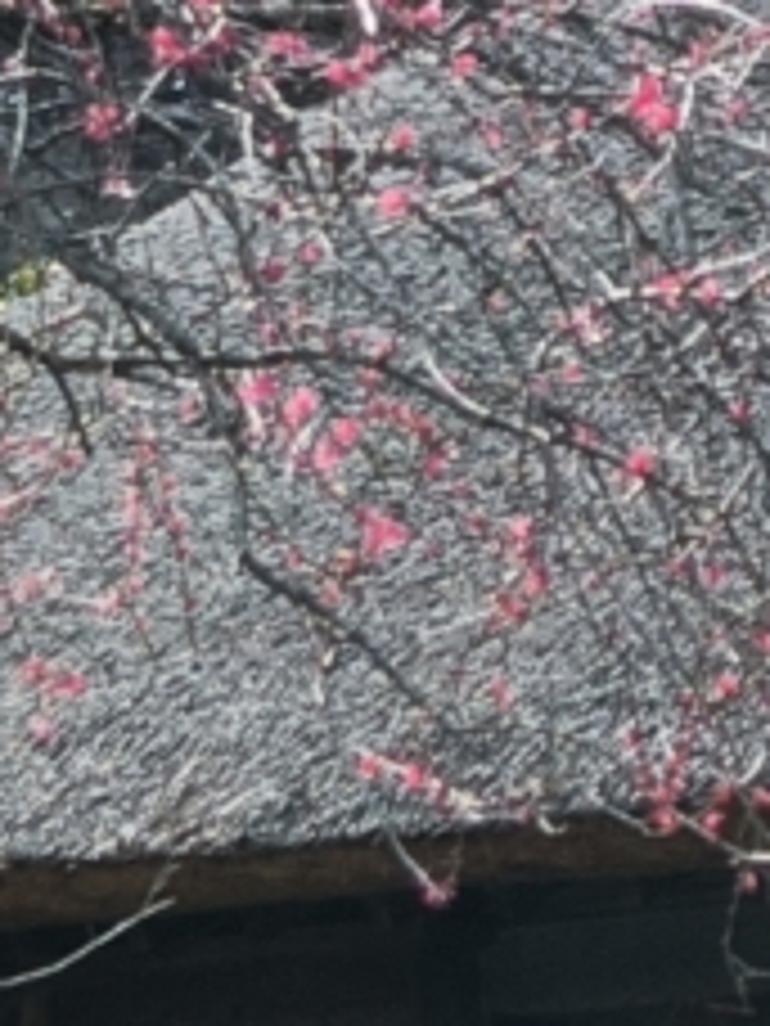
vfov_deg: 7.0
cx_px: 907
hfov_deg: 5.3
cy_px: 63
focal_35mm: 282
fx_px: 8364
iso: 50
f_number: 1.7
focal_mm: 4.7
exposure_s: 1/394
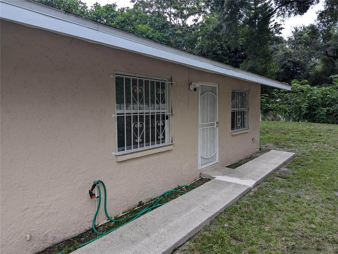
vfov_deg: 56.9
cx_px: 169
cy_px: 127
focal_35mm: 24
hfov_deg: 71.5
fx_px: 235
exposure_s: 1/203
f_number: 1.85
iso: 29
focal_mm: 6.81
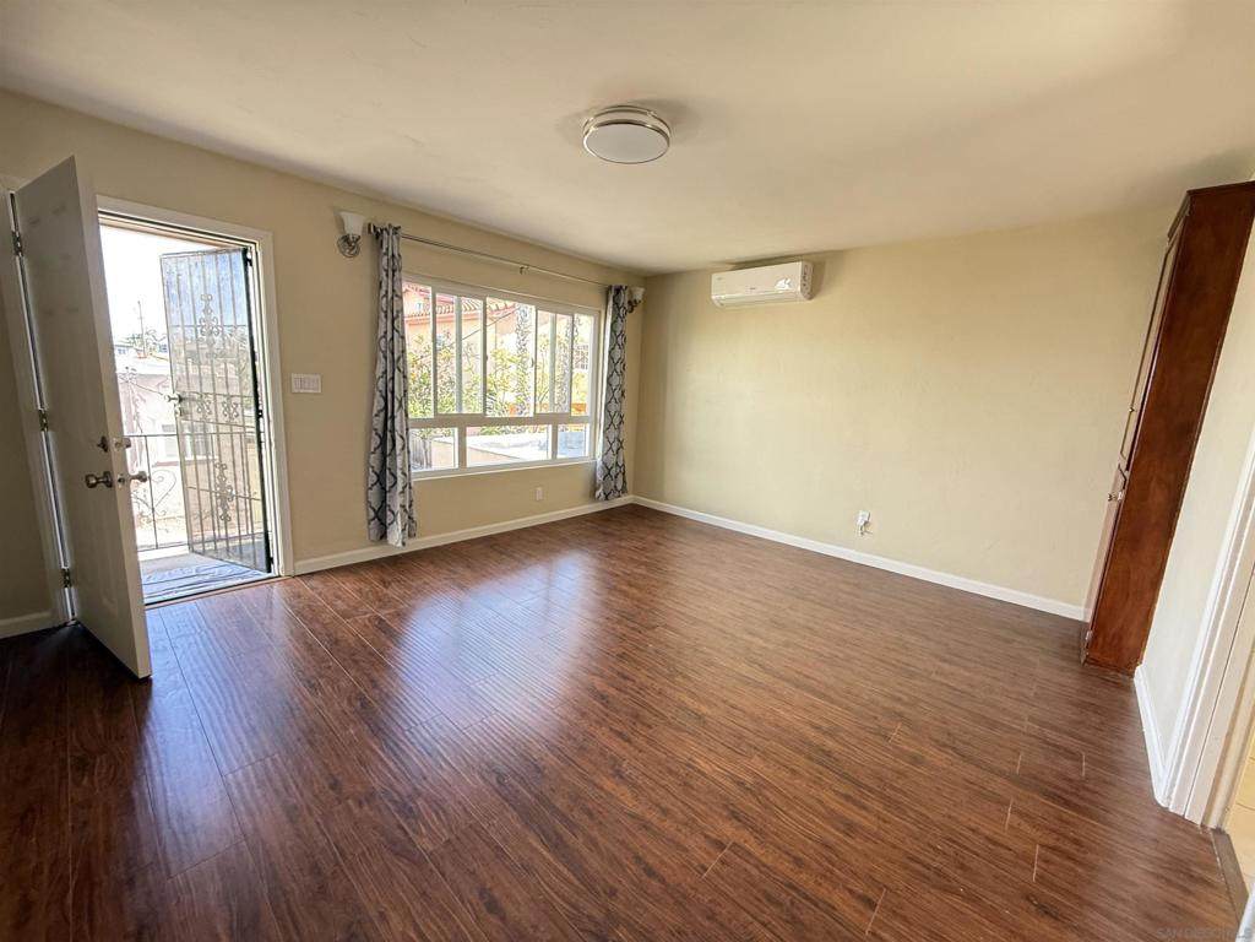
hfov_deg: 102.1
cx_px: 628
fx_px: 508
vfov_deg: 85.7
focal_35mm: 14
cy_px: 471
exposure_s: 1/99
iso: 250
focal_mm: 2.22
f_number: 2.2
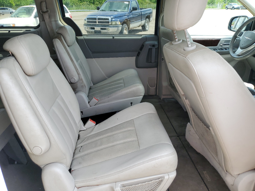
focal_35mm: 26
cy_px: 96
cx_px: 128
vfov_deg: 53.1
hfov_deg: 67.3
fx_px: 192
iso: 50
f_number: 1.5
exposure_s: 1/417
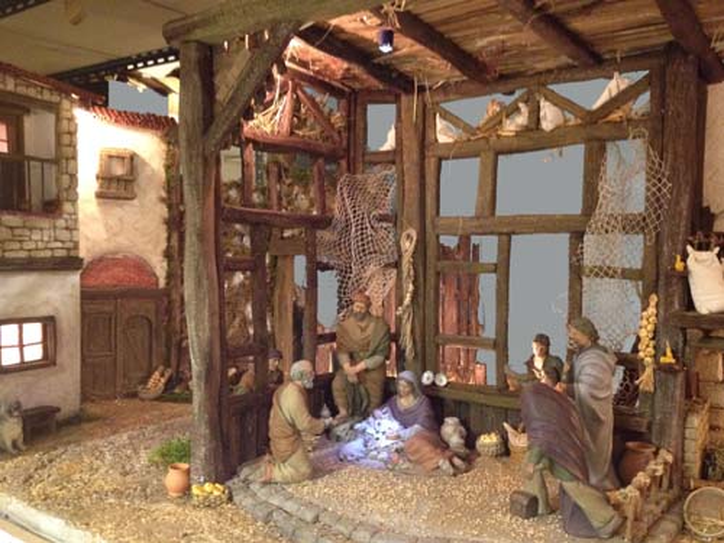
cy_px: 272
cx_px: 362
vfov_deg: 40.7
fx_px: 732
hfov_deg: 52.6
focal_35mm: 35
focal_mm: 4.28
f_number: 2.4
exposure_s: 1/15
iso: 500
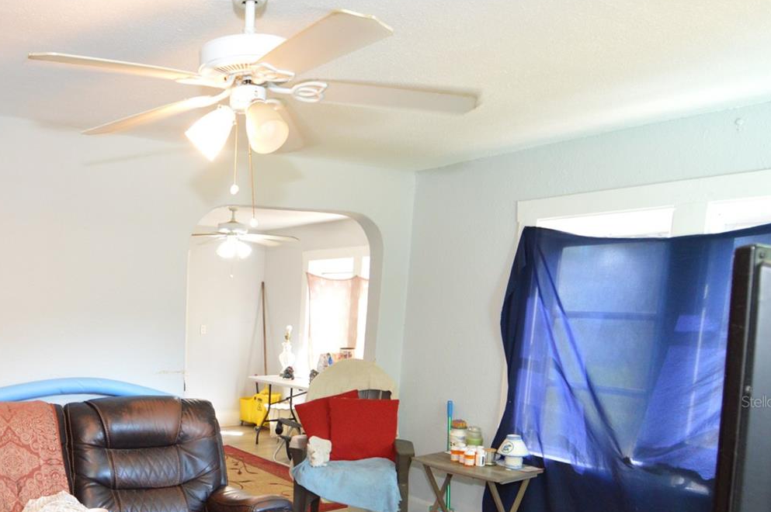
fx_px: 620
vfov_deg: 43.0
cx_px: 189
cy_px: 401
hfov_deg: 60.1
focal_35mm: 29
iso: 1250
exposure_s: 1/60
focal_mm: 12
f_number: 4
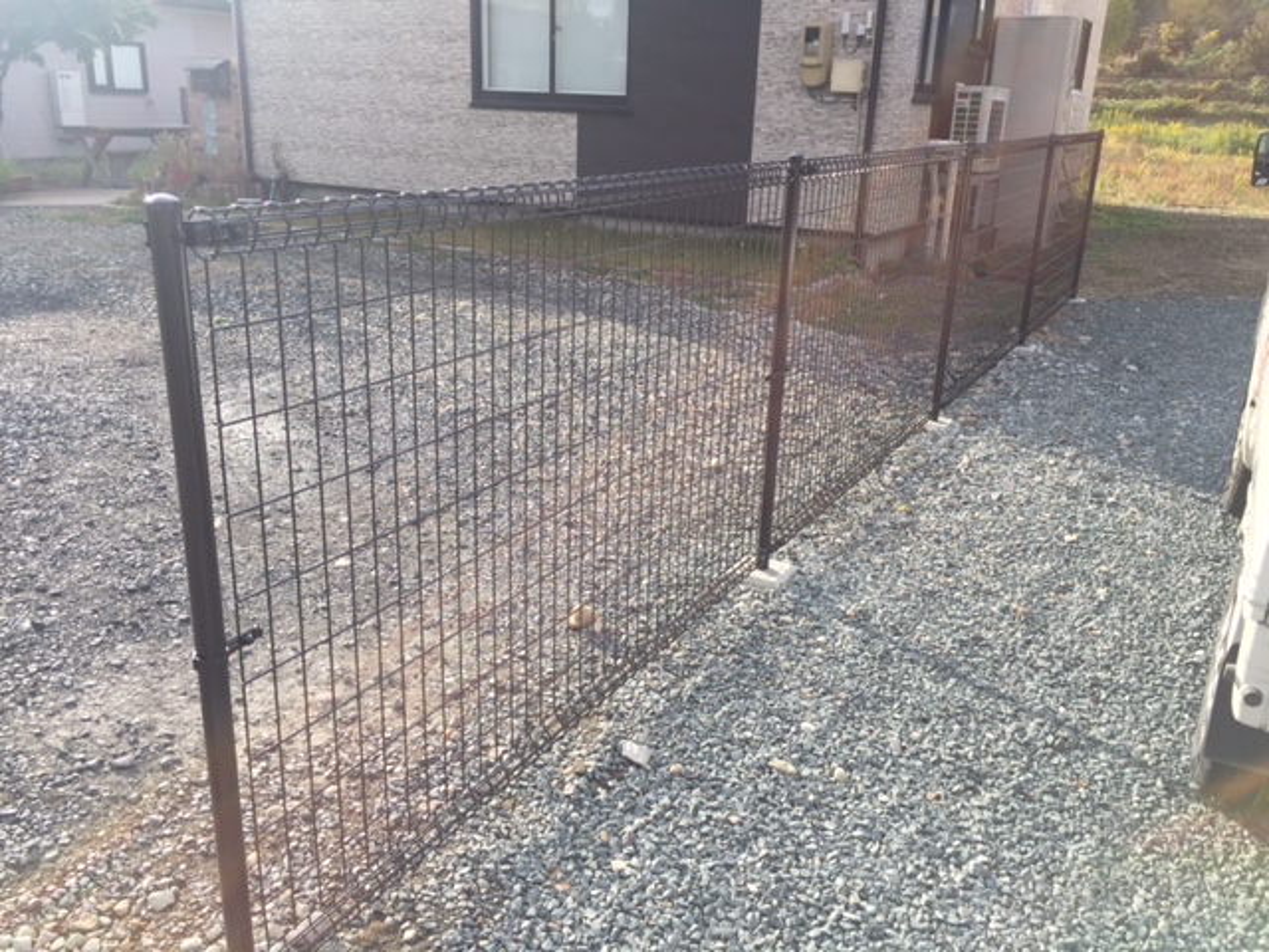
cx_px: 634
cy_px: 476
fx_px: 1063
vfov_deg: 48.2
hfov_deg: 61.7
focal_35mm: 29
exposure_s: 1/608
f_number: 2.2
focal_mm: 4.15
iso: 32
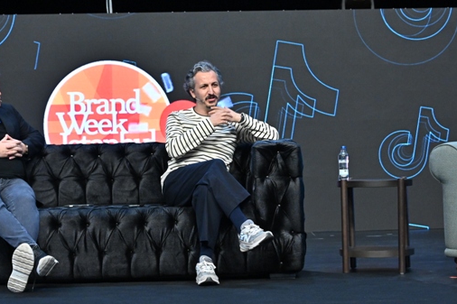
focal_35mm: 93
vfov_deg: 14.7
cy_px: 134
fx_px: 1180
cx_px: 263
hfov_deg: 21.9
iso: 1600
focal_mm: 46
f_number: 4.5
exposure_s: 1/160
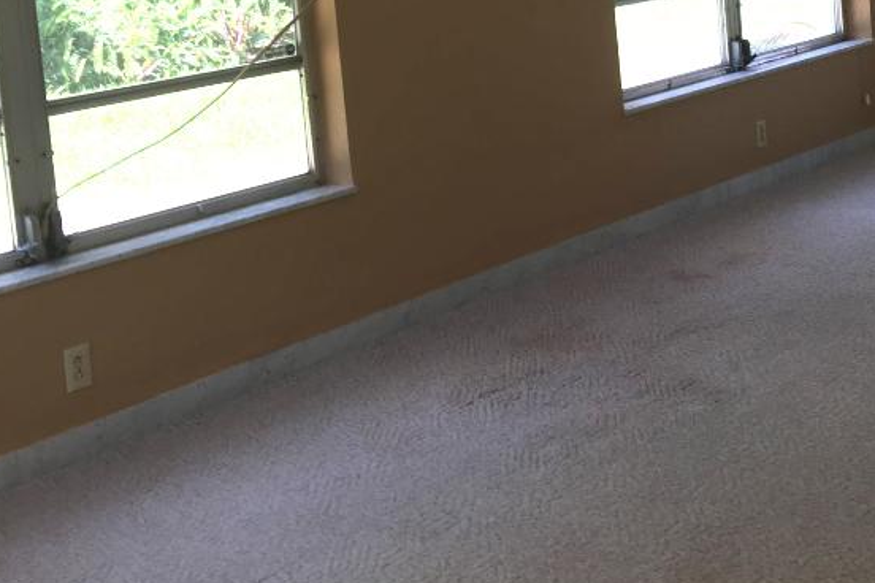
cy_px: -5
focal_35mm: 56
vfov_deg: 23.2
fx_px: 1361
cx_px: 601
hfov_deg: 35.2
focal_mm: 4.15
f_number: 2.2
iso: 25
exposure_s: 1/60
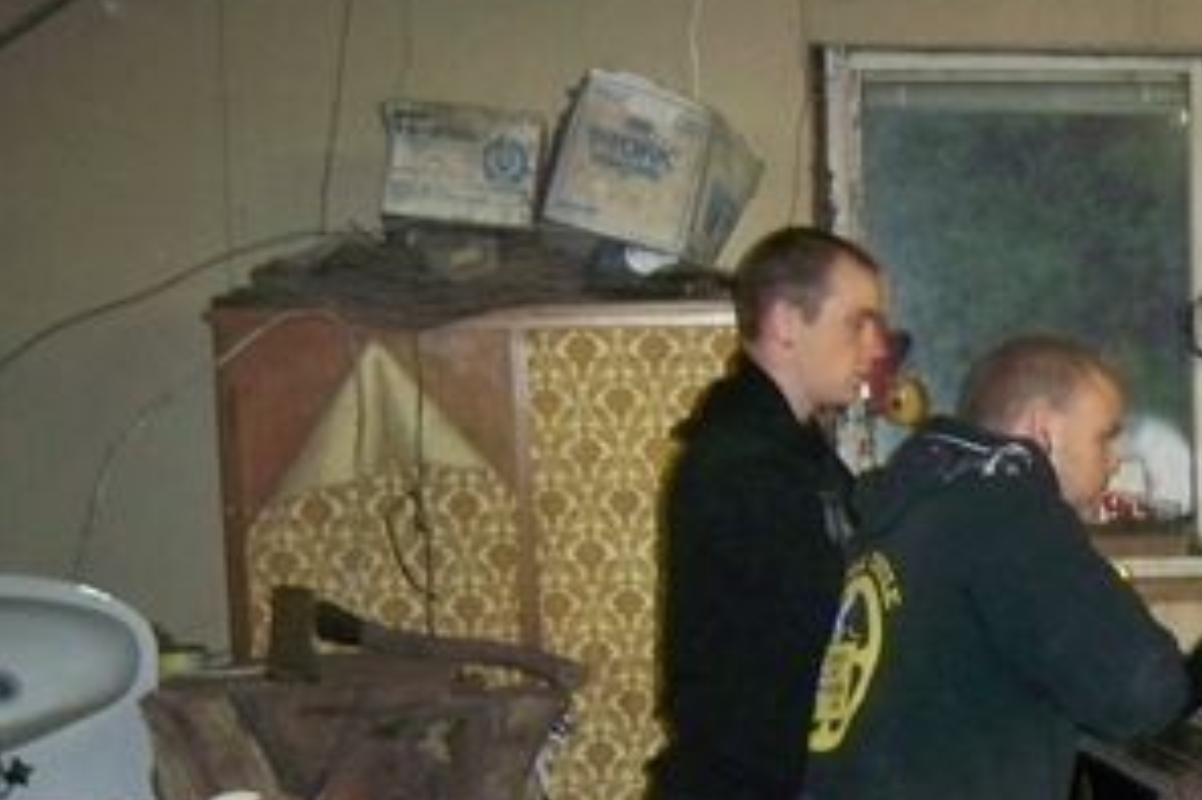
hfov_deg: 24.1
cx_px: 1230
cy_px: 741
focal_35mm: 80
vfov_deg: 16.8
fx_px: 2670
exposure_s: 1/30
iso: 400
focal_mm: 7.9
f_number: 3.1
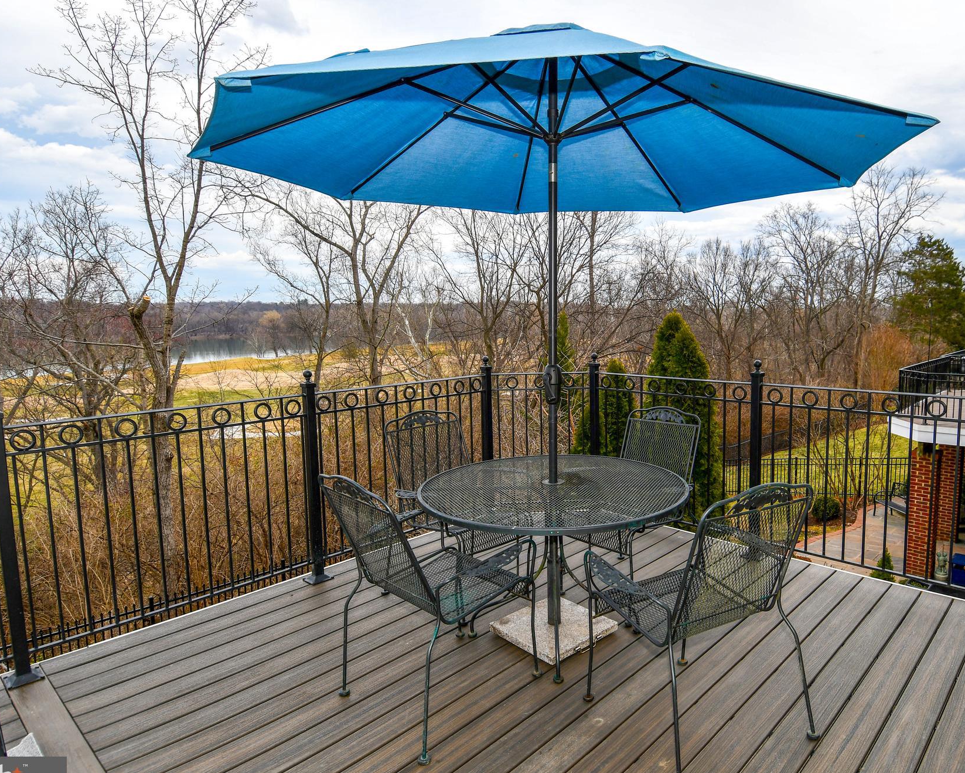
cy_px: 399
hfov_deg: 77.3
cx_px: 537
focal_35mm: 21
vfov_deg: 65.5
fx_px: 600
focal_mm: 12
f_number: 6.3
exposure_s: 1/160
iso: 100
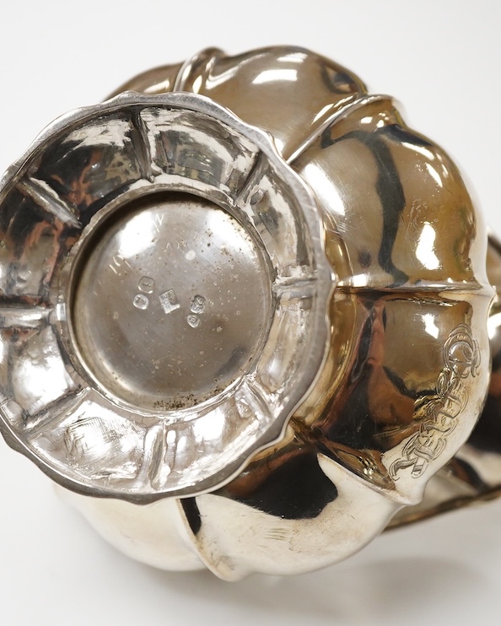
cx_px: 252
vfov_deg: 29.6
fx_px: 1186
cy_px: 316
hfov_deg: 23.9
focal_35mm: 64
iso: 2500
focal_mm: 30
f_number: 3.5
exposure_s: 1/640
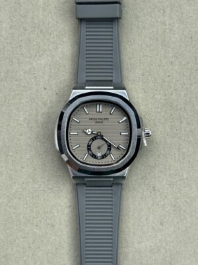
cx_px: 99
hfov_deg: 30.3
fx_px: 366
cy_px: 132
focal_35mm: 48
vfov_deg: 39.7
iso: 64
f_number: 1.78
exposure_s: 1/392
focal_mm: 6.76
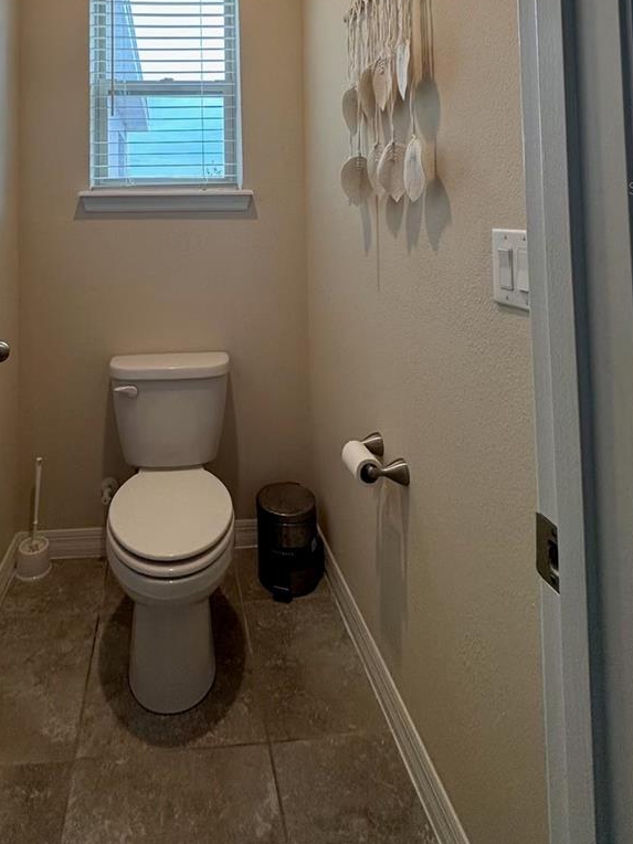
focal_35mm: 22
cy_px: 188
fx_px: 536
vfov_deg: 70.0
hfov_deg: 59.6
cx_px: 210
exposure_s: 1/120
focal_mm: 2.22
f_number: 2.2
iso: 160
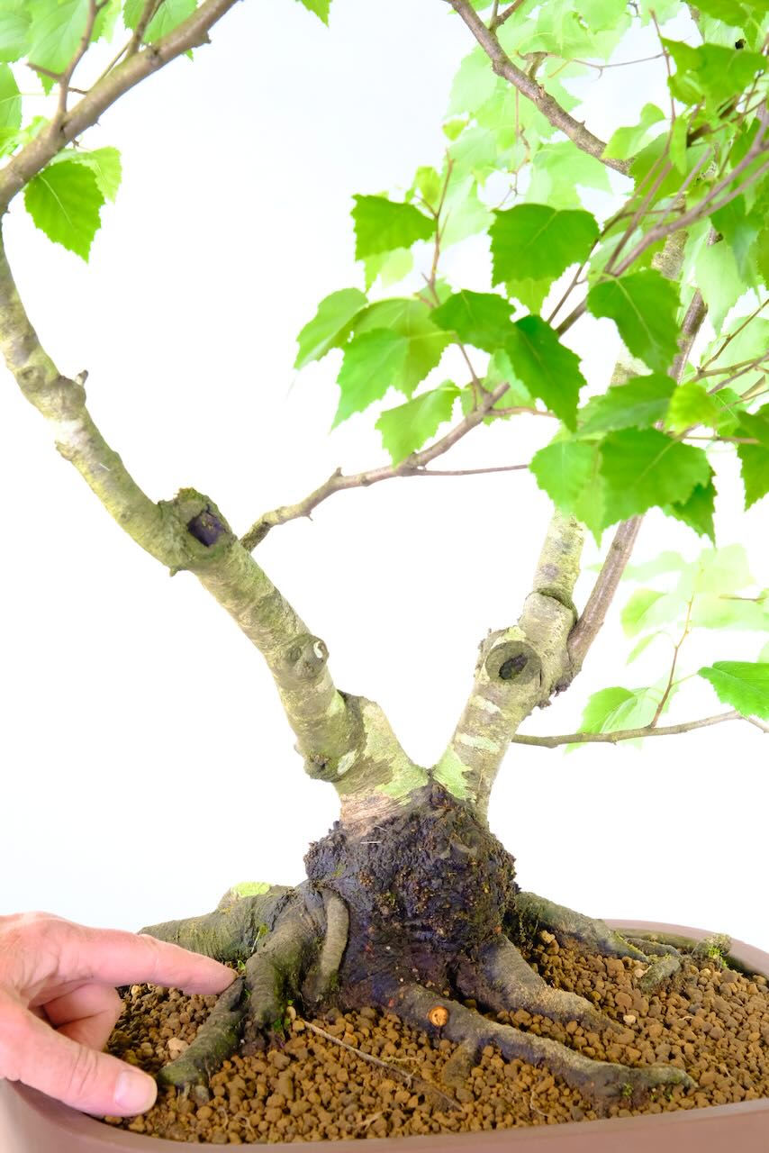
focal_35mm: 95
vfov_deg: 21.5
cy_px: 576
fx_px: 3042
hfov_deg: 14.4
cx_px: 384
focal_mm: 63
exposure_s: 1/25
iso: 3200
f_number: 8
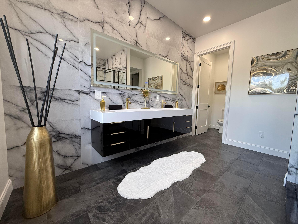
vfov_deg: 85.7
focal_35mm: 14
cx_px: 149
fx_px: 121
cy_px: 112
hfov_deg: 102.1
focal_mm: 2.22
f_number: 2.2
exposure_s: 1/120
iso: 160
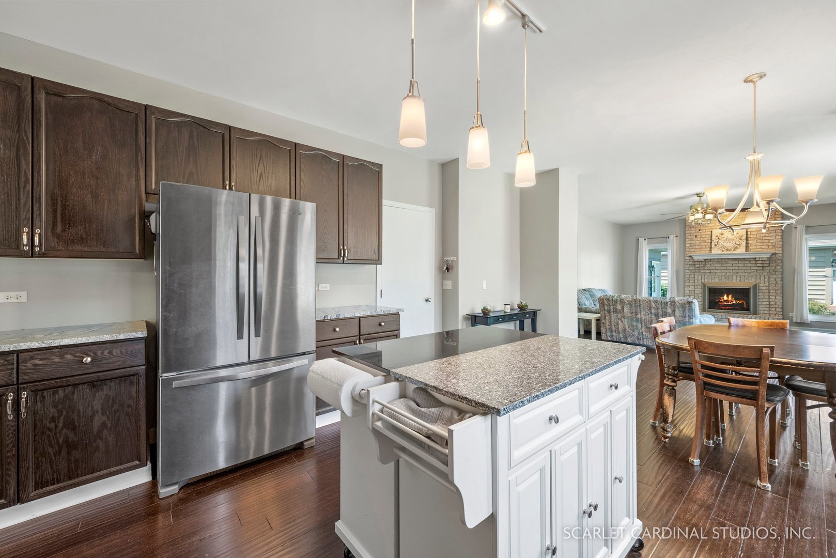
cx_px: 418
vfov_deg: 81.3
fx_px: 325
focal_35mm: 14
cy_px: 279
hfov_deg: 104.2
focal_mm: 14
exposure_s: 1/3
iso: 640
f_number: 11
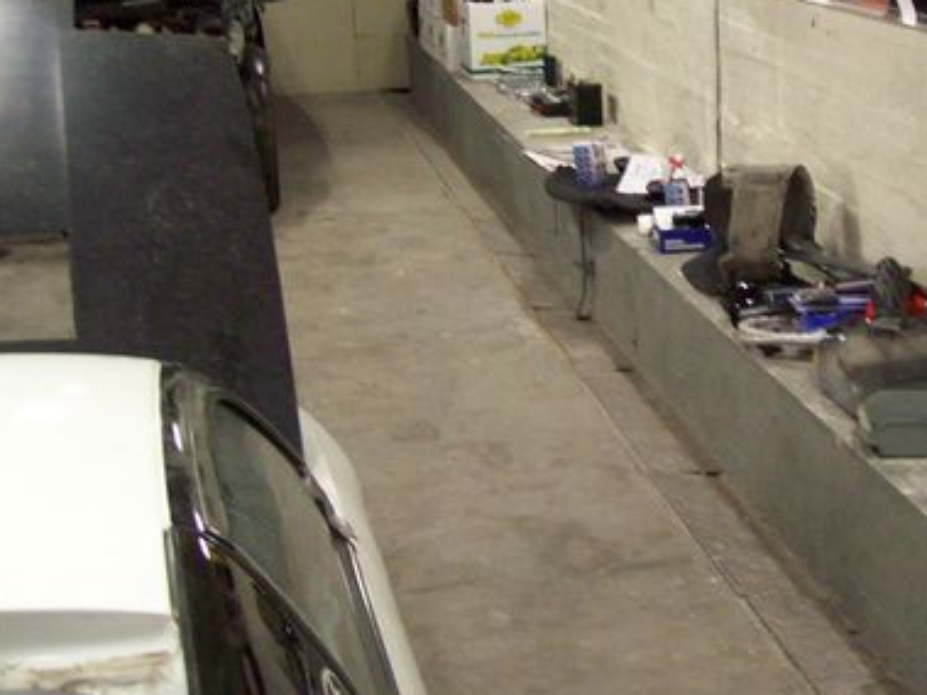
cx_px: 651
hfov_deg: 25.5
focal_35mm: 76
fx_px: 2035
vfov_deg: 19.3
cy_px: 223
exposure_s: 1/10.4
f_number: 3
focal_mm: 7.6
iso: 160
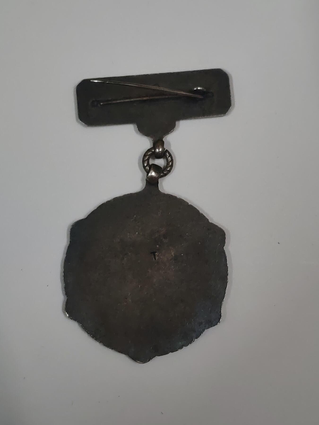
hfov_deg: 21.6
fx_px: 836
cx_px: 160
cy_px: 212
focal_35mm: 68
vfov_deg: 28.6
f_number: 1.95
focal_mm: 5.52
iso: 640
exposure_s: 1/50
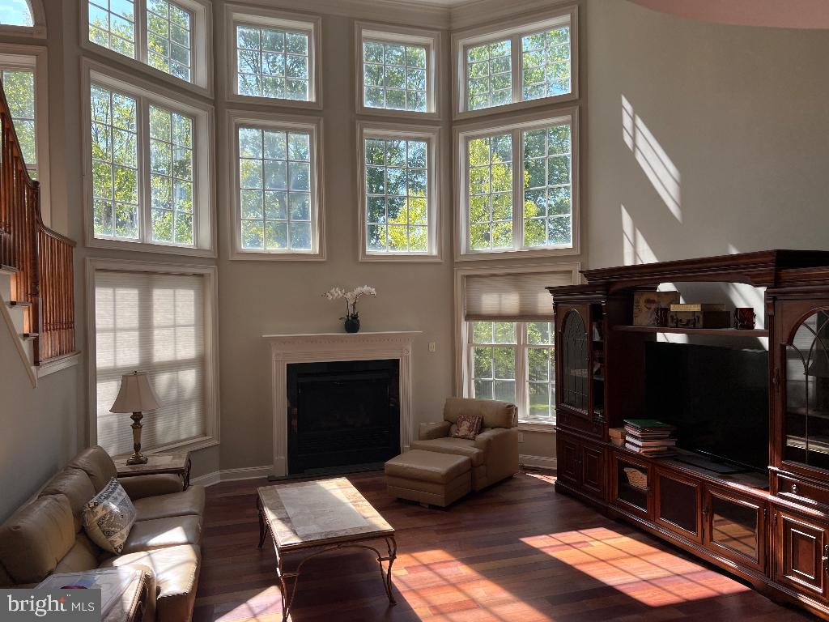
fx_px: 623
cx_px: 414
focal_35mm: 26
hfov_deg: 67.3
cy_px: 311
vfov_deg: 53.1
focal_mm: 5.7
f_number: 1.5
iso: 50
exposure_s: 1/658
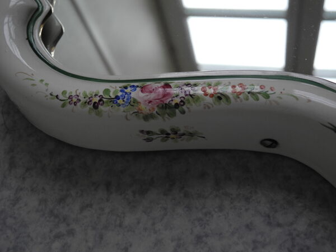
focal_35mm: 55
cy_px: 126
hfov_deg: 34.9
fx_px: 534
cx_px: 168
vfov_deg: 26.6
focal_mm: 11.8
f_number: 3.5
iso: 100
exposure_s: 1/102
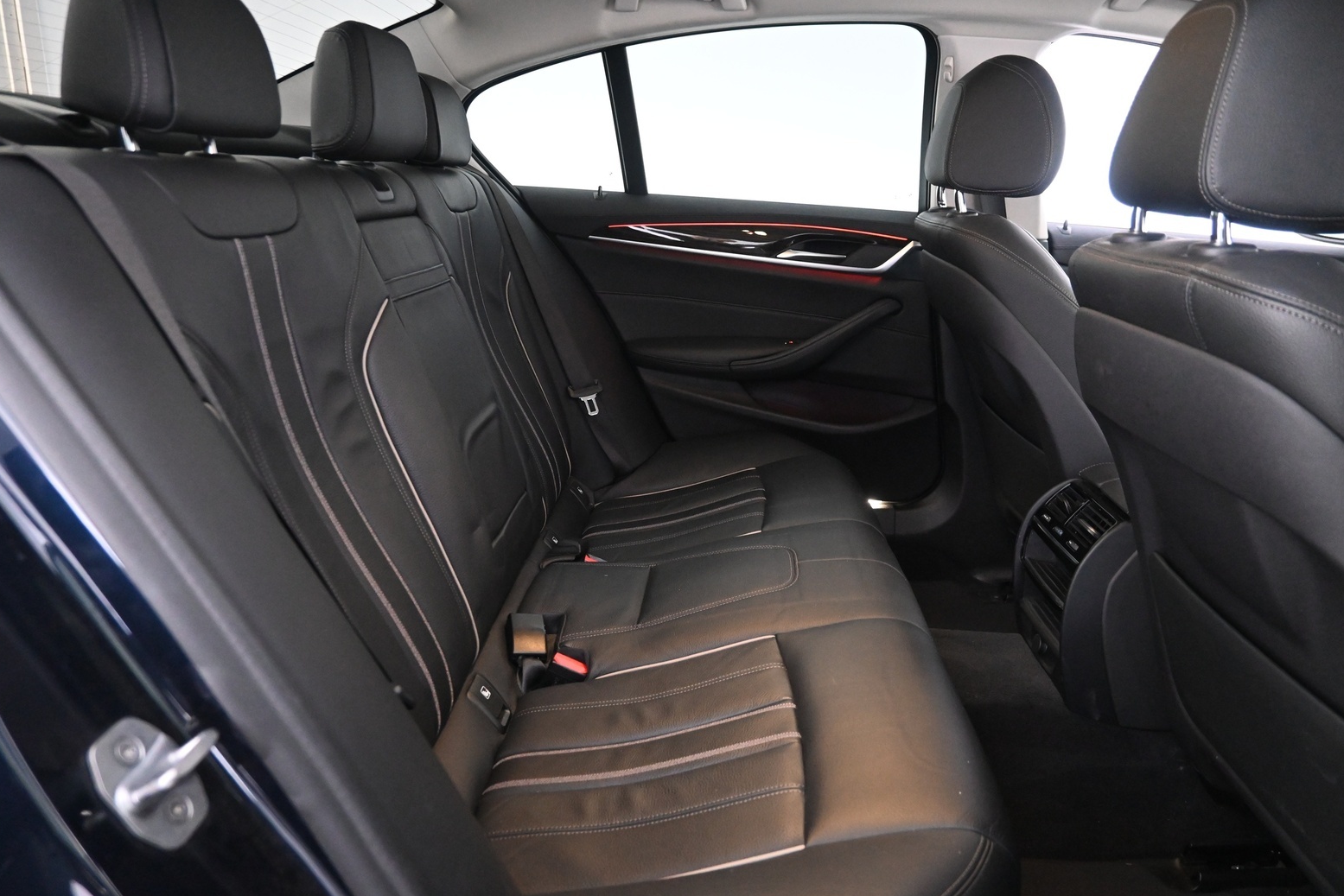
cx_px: 646
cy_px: 458
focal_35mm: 25
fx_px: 933
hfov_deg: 71.5
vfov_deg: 51.3
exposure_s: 1/25
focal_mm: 16
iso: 4000
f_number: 3.5
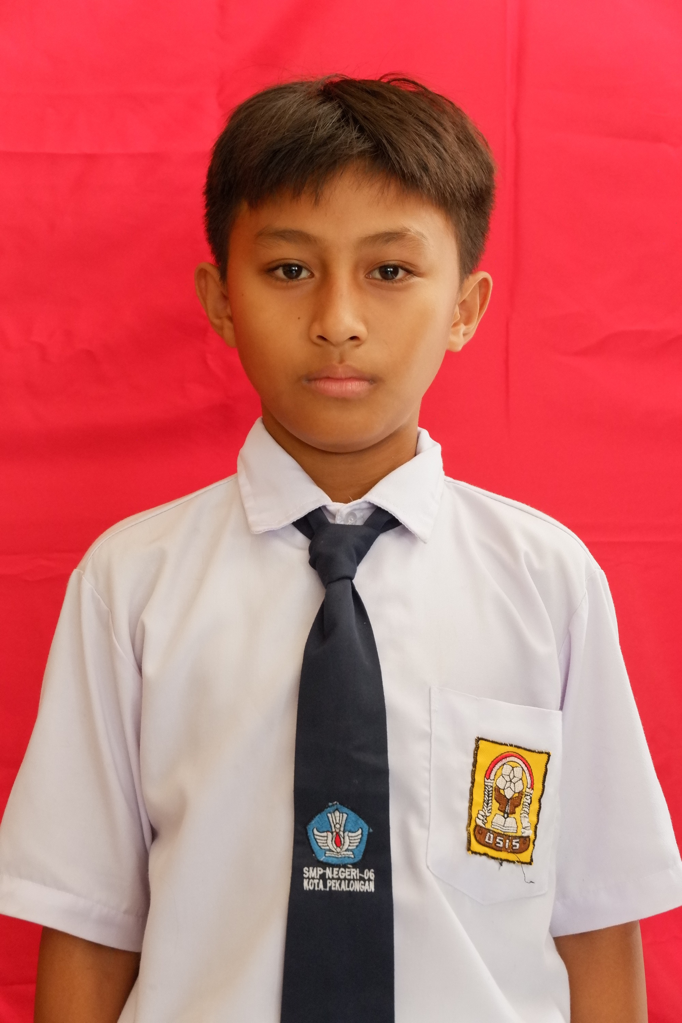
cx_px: 341
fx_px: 2131
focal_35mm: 75
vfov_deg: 27.0
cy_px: 512
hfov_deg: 18.2
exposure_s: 1/70
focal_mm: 50
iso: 3200
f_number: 5.6
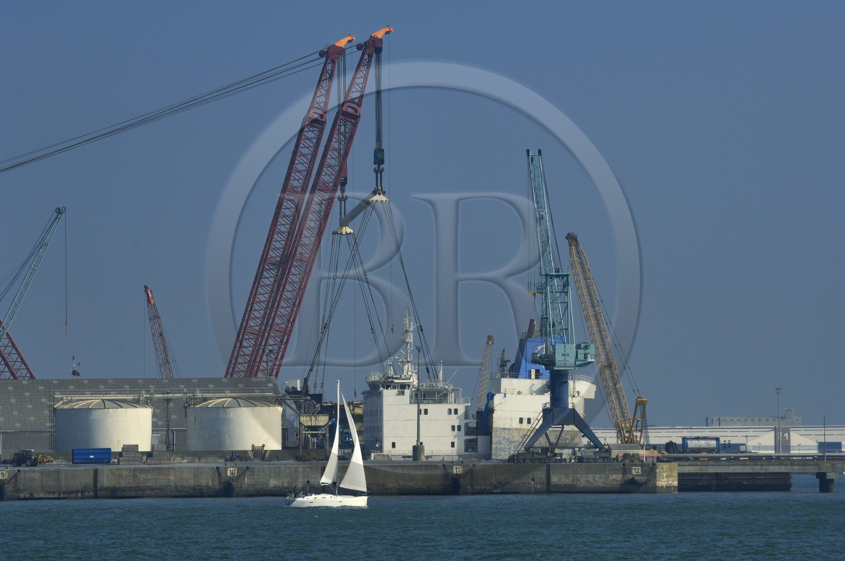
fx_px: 6680
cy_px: 280
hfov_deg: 7.2
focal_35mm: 285
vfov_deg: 4.8
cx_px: 422
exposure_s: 1/400
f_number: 7.1
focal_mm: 190
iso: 100
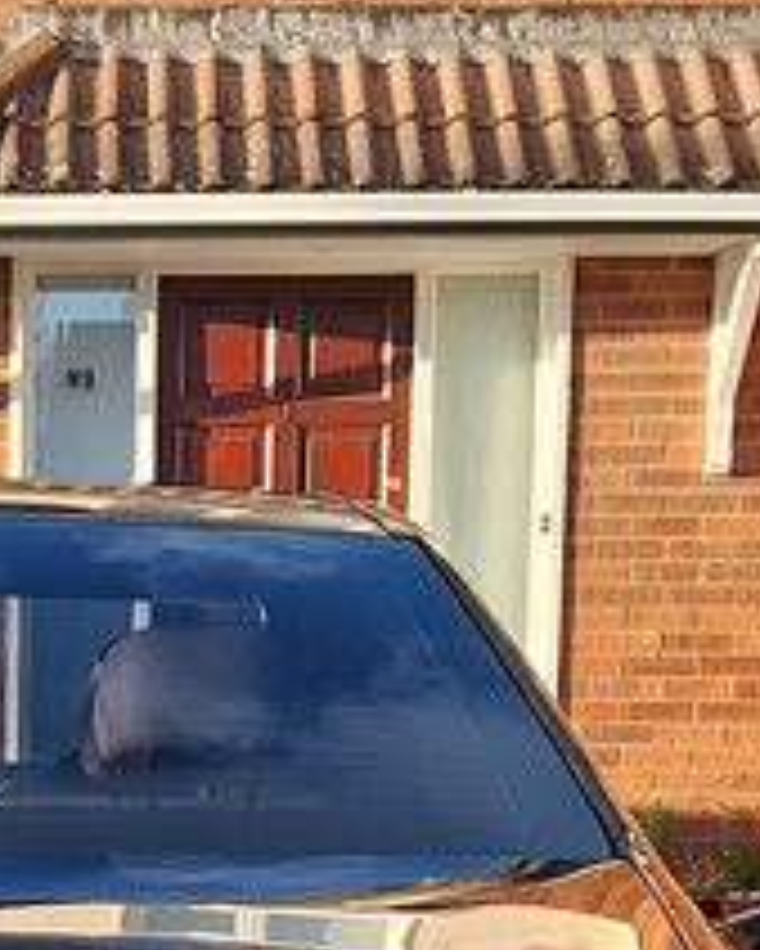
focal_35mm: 68
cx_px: -234
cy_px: 955
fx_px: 1911
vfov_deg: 26.4
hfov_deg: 20.5
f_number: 1.8
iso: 40
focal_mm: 5.54
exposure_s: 1/556
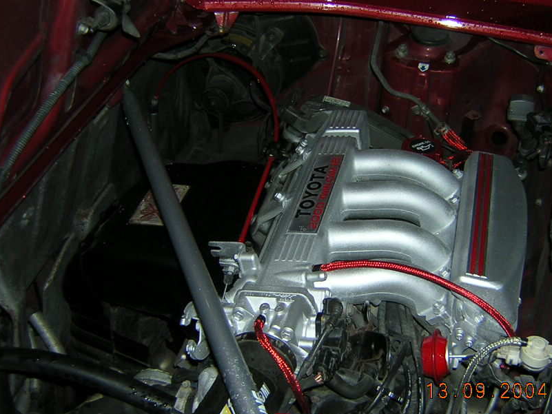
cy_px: 182
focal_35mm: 46
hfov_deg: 41.1
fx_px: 734
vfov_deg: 31.5
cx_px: 324
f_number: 2.6
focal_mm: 4.7
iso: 100
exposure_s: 1/60.1
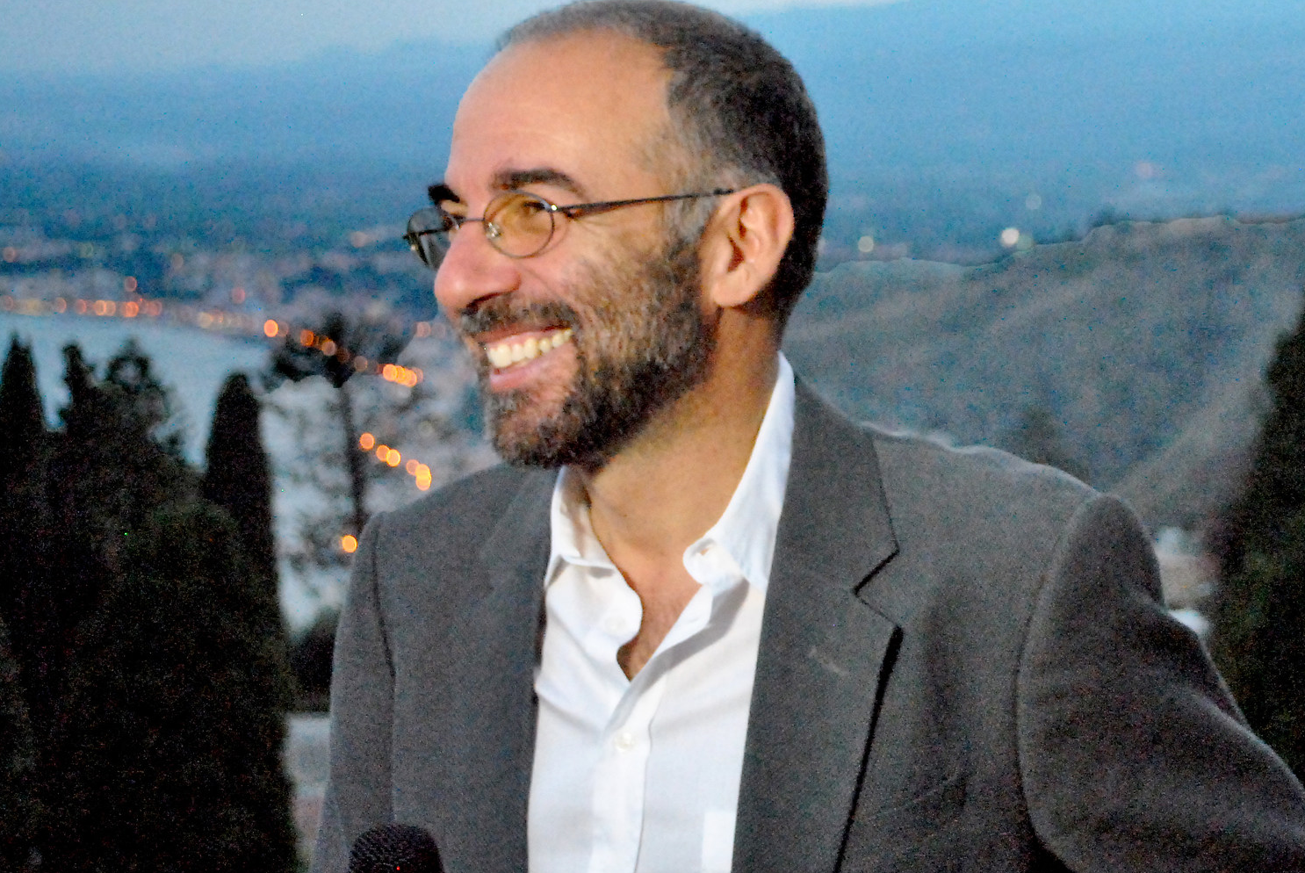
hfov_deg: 23.7
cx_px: 976
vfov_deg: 16.1
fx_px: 3077
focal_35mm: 85
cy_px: 311
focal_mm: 35
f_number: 5
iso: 3200
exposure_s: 1/60
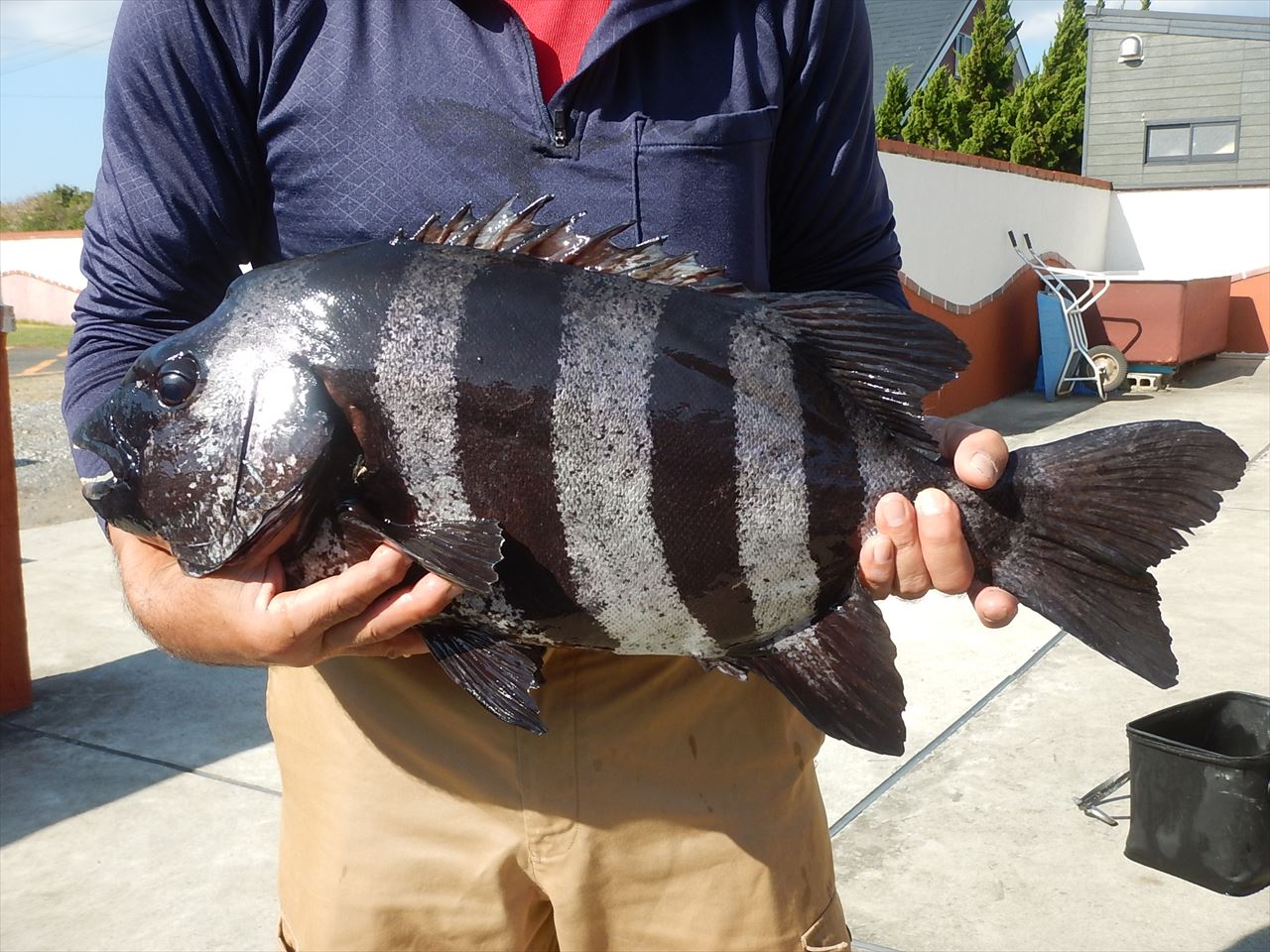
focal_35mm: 37
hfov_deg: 50.1
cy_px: 476
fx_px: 1357
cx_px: 635
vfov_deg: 38.7
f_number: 4.2
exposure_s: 1/400
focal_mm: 6.6
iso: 125
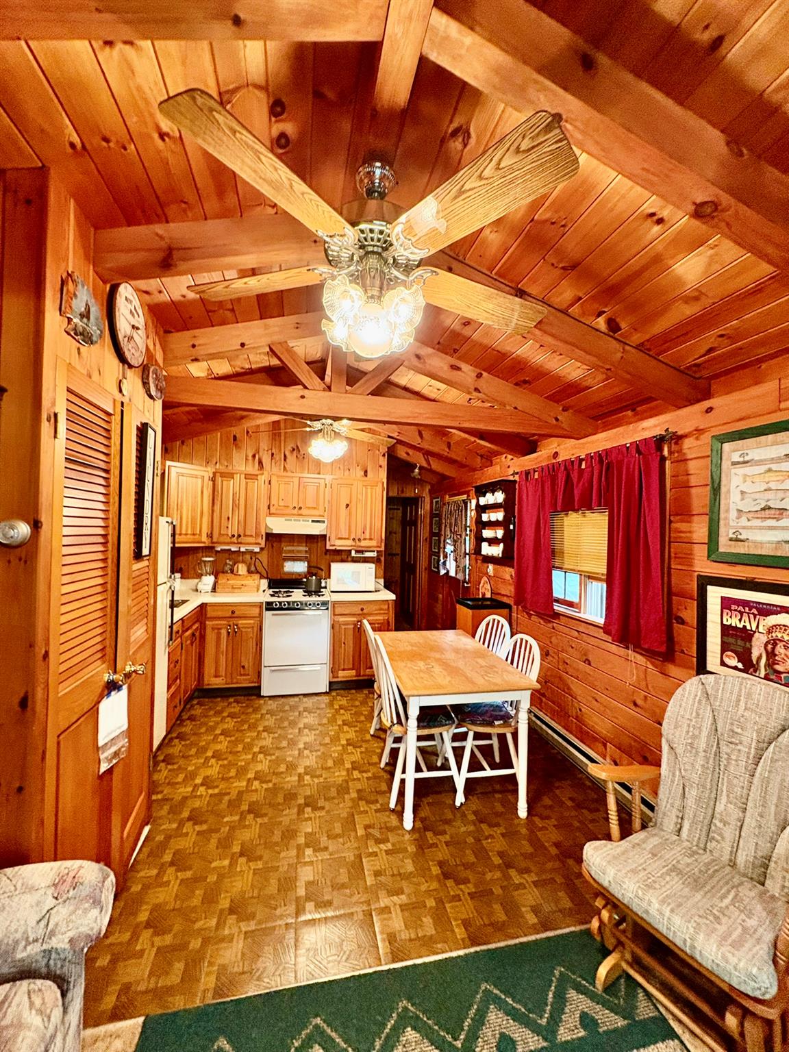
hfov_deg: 85.7
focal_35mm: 14
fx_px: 425
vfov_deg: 102.1
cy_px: 526
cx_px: 394
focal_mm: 2.22
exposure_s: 1/60
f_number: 2.2
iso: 320
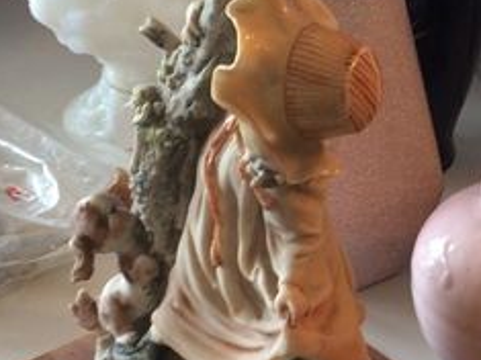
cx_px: 487
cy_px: 287
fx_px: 1597
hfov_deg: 16.7
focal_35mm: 115
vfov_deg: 12.8
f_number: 2.2
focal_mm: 4.12
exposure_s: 1/60
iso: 50
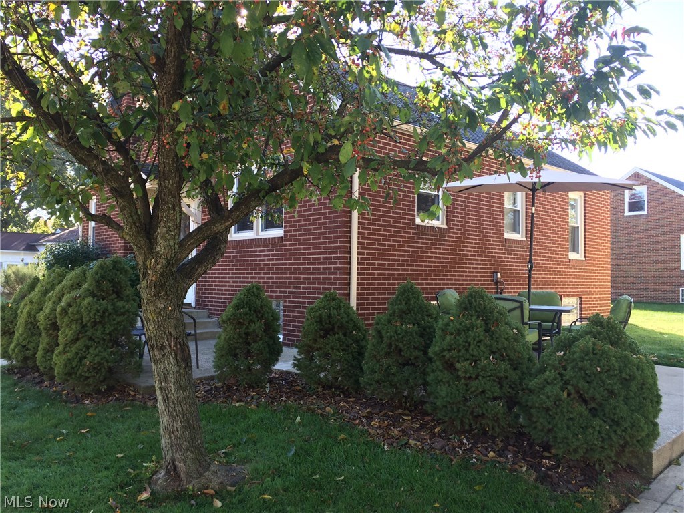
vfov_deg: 48.2
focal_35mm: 29
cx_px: 342
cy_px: 256
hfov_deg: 61.7
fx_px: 573
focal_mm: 4.15
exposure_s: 1/134
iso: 32
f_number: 2.2
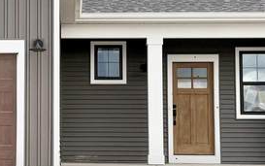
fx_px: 932
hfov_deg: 16.0
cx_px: 36
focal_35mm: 129
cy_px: 56
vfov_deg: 10.2
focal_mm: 5.96
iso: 50
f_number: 1.6
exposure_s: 1/920
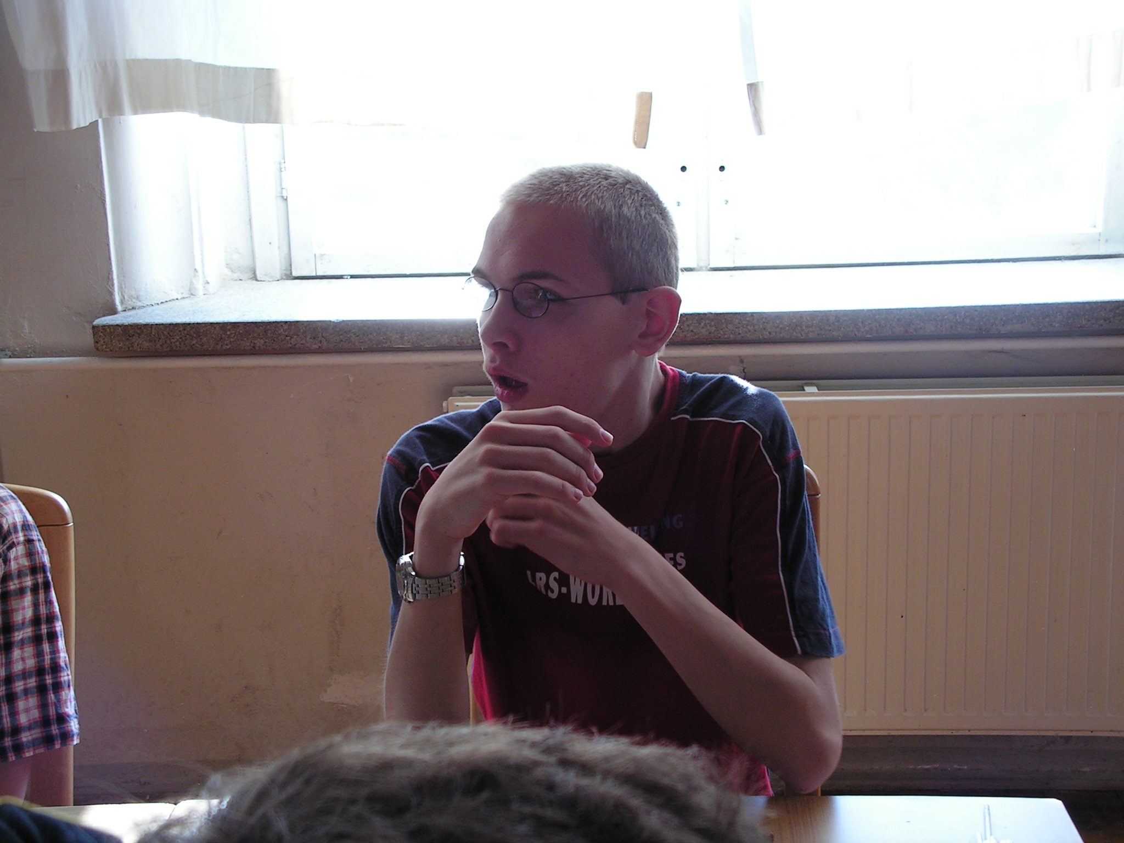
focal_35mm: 55
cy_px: 422
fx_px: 1786
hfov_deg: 34.9
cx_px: 562
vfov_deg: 26.6
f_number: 3.2
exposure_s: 1/80
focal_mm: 9.2
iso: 100
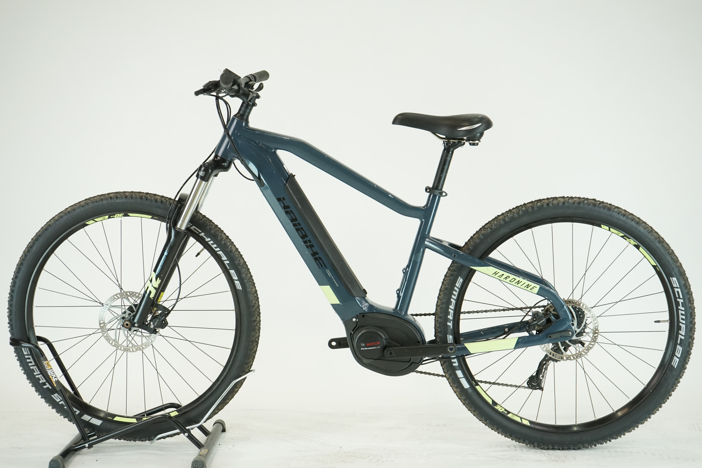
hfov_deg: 36.9
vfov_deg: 25.1
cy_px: 234
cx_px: 351
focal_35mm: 54
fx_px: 1053
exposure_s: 1/200
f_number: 6.3
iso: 1600
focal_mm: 54
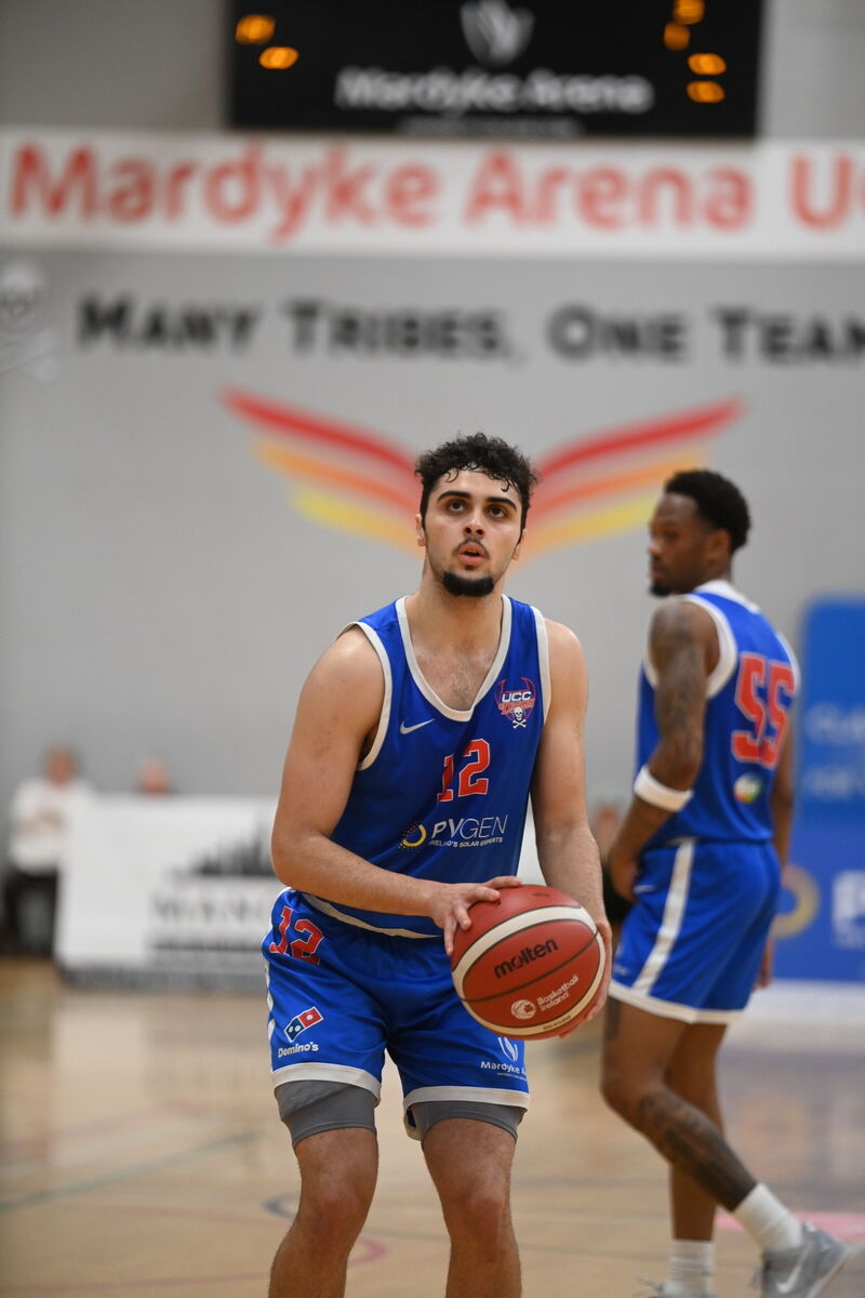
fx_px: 7208
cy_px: 649
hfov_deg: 6.9
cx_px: 432
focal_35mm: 200
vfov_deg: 10.3
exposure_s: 1/400
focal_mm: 200
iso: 3200
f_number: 2.8
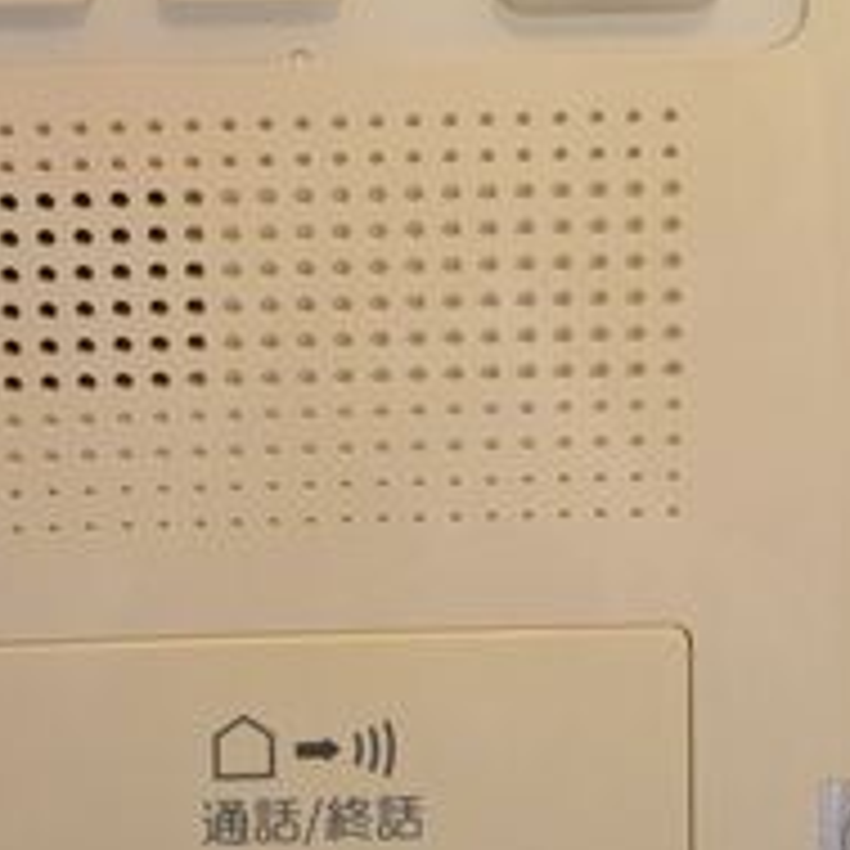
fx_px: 1318
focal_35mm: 47
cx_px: 362
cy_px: -198
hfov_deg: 35.7
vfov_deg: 30.0
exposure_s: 1/125
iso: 3200
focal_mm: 11
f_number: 5.6
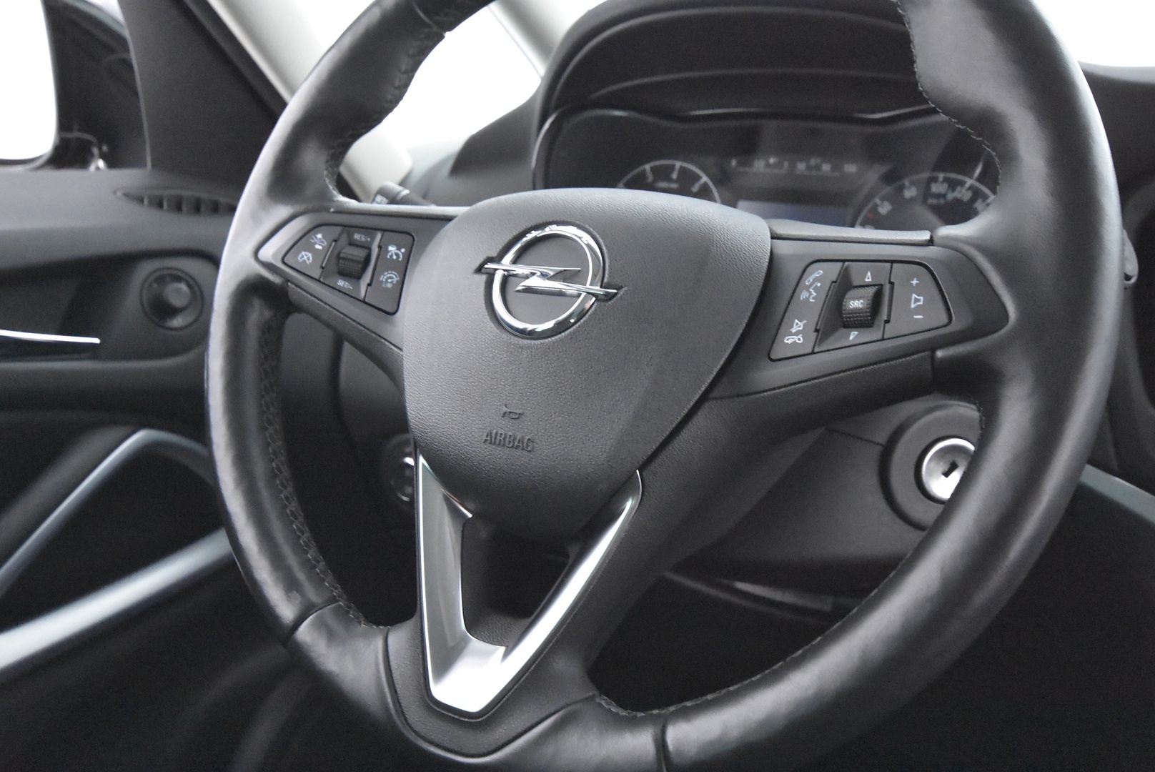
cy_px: 386
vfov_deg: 43.7
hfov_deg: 61.9
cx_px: 578
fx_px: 963
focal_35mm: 30
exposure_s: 1/30
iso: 12800
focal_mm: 20
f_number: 5.6
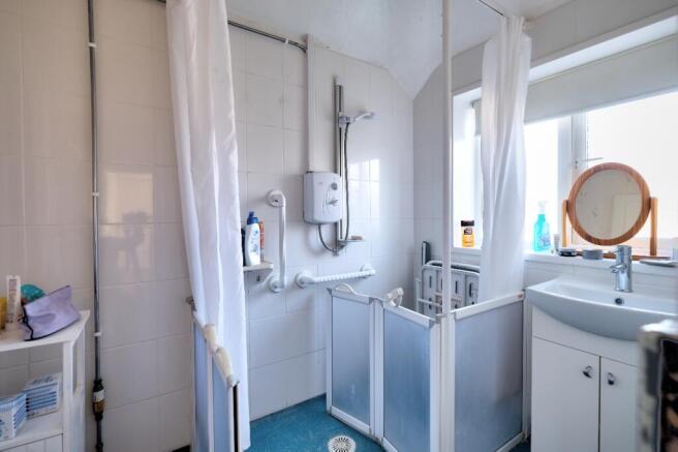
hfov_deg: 96.8
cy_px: 226
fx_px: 301
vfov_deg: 73.7
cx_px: 339
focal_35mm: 16
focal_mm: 10.5
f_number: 4
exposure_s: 1/15
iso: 250
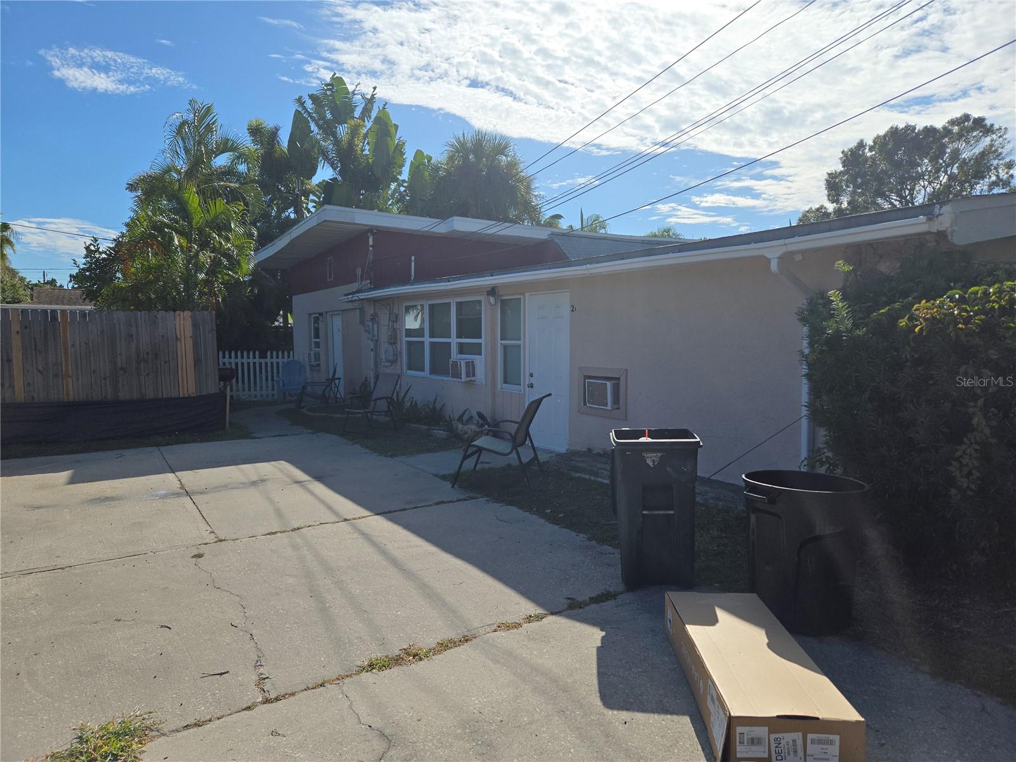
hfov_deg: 73.9
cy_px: 381
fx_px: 675
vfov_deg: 58.9
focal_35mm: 23
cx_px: 508
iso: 25
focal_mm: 5.4
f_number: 1.8
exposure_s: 1/4883
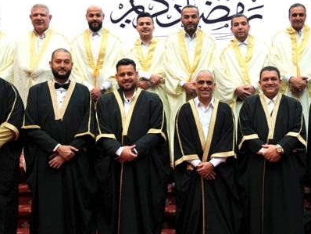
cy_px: 125
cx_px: 227
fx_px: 764
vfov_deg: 17.4
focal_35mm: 85
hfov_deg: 22.8
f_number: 4.5
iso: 1000
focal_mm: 44
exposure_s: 1/50
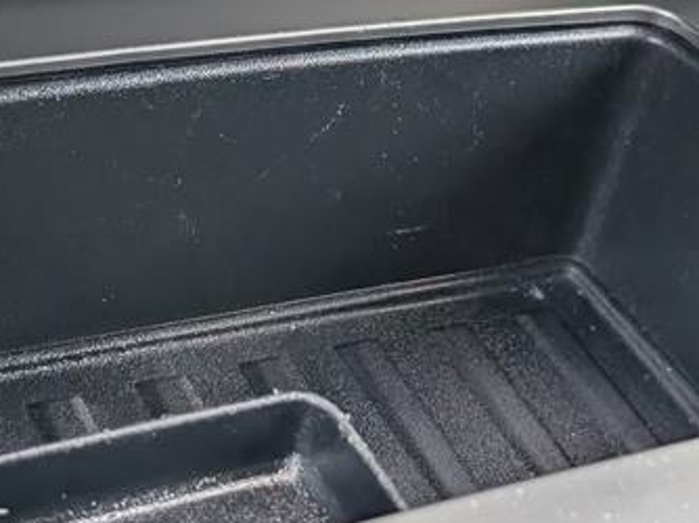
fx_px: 1897
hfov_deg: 20.8
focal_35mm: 94
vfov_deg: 15.7
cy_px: 201
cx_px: 437
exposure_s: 1/169
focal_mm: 6.9
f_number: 1.68
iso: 264
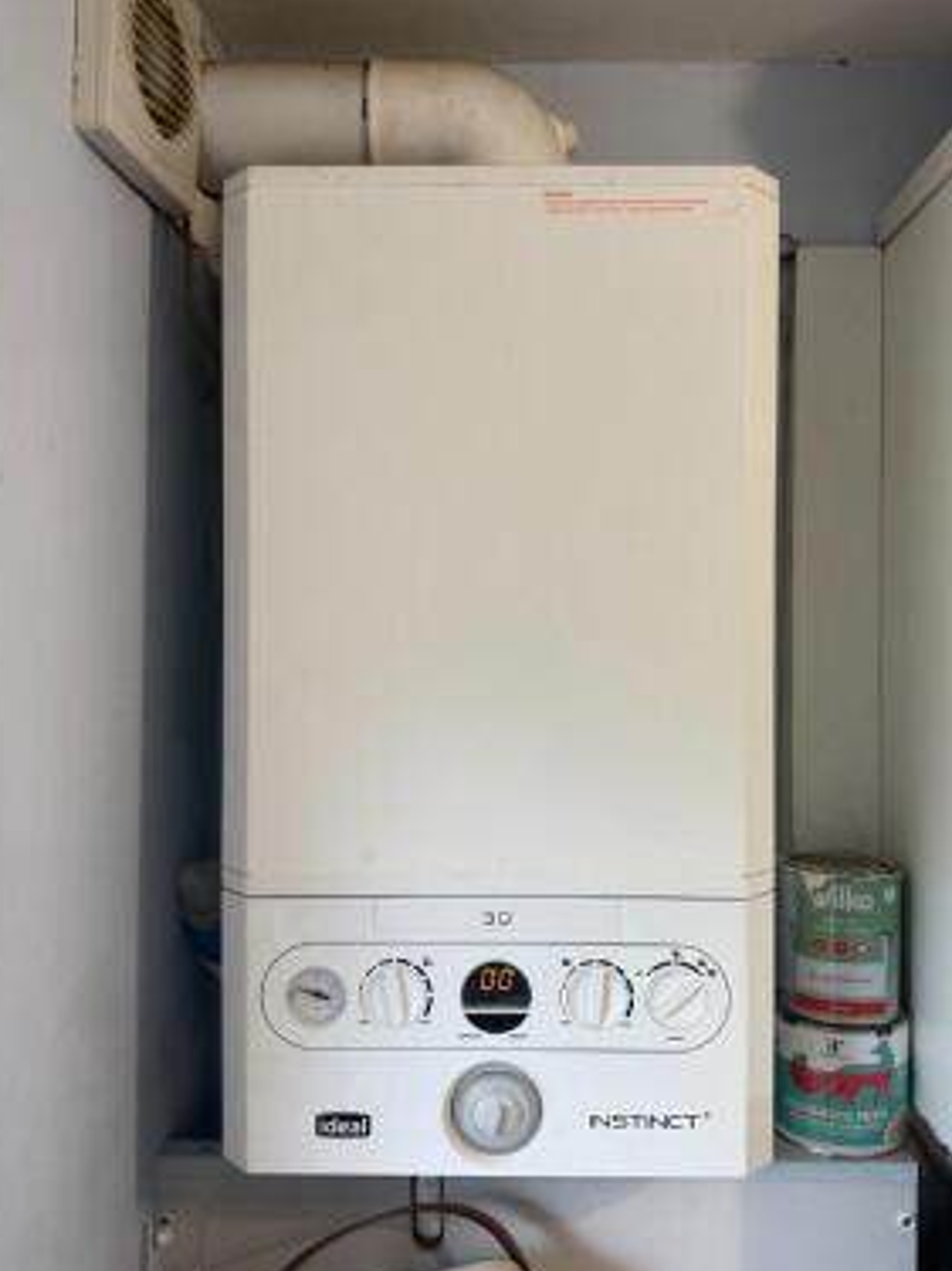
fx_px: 1027
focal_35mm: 28
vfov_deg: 63.5
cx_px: 532
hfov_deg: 49.6
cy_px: 622
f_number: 1.78
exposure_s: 1/50
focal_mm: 6.76
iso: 160
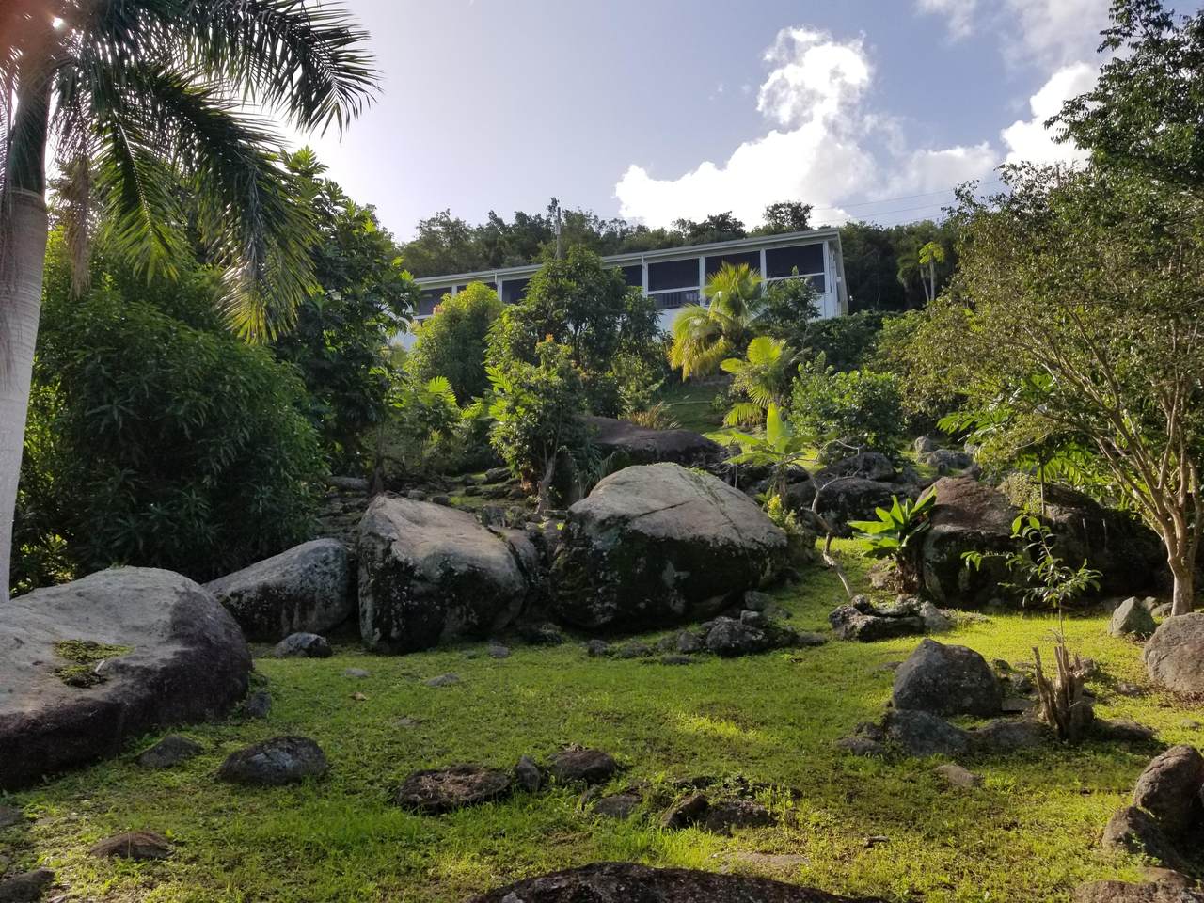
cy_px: 452
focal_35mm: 26
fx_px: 904
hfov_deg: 67.3
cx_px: 602
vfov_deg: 53.1
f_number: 1.7
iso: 50
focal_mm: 4.25
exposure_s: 1/2421
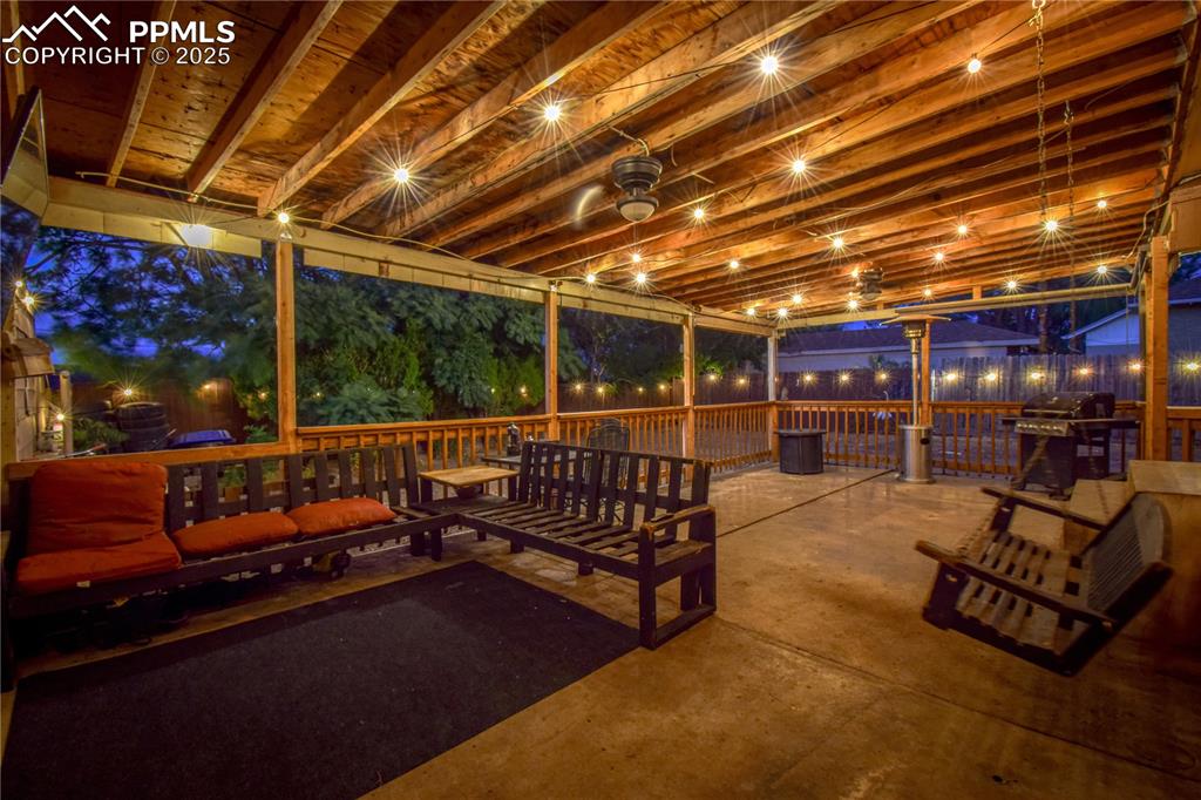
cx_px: 600
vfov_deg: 77.3
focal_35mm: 15
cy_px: 400
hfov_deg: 100.4
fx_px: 500
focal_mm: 10
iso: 320
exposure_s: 5
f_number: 13
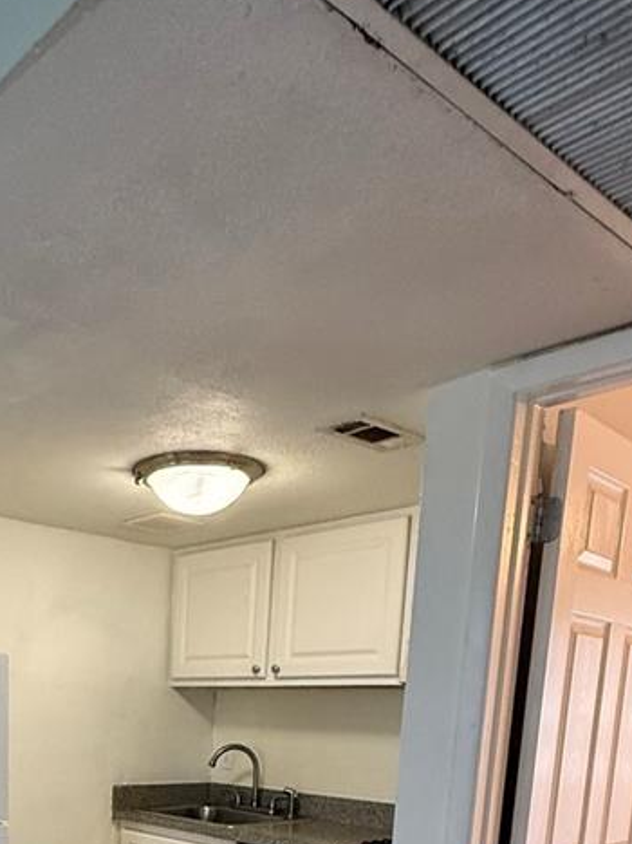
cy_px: 855
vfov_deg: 43.5
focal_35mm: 36
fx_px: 877
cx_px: 85
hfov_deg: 37.5
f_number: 2.2
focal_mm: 2.22
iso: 640
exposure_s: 1/120
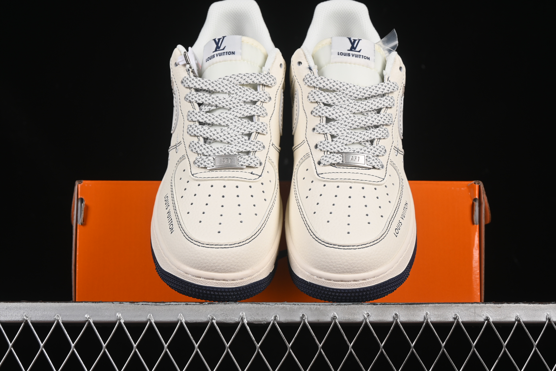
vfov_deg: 18.2
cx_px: 278
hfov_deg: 27.0
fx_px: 1158
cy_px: 186
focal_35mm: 75
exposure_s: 1/80
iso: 160
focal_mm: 50
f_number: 8
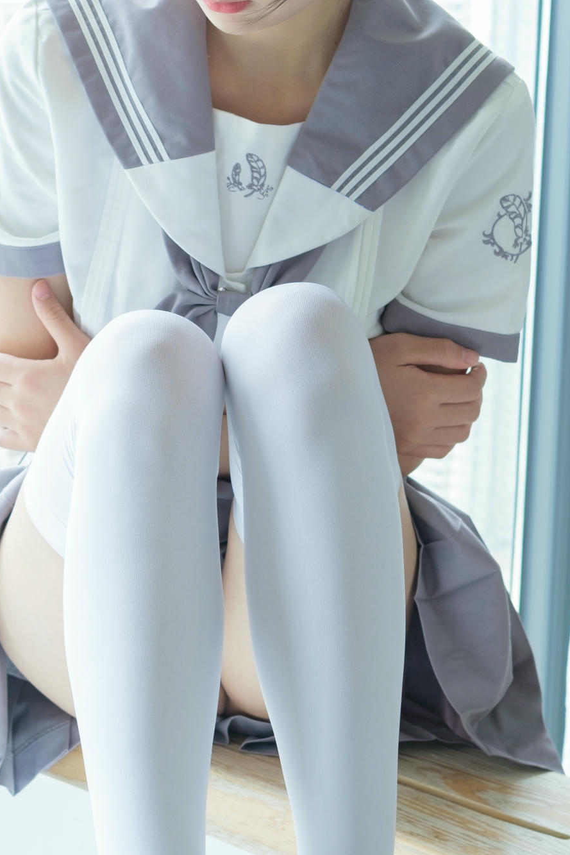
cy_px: 430
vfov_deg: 25.1
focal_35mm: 81
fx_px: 1923
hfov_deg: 16.8
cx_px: 153
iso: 160
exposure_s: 1/100
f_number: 3.6
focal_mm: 23
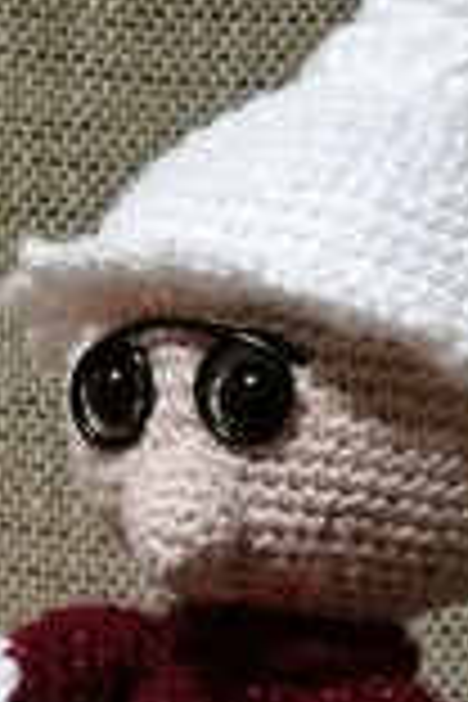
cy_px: 1030
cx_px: -9
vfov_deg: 20.8
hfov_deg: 15.9
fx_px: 1638
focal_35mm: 84
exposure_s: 1/25
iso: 500
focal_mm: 4.5
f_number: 2.2
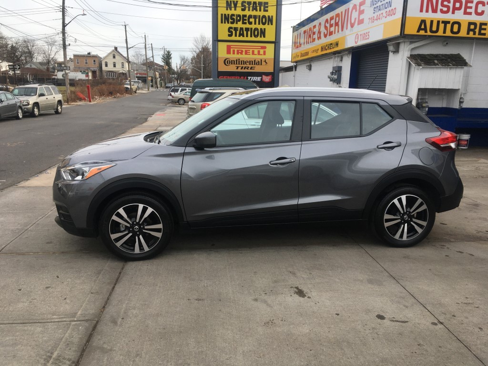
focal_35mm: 29
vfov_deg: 48.2
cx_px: 244
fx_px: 409
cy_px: 183
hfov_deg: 61.7
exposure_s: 1/565
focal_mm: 4.15
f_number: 2.2
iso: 25
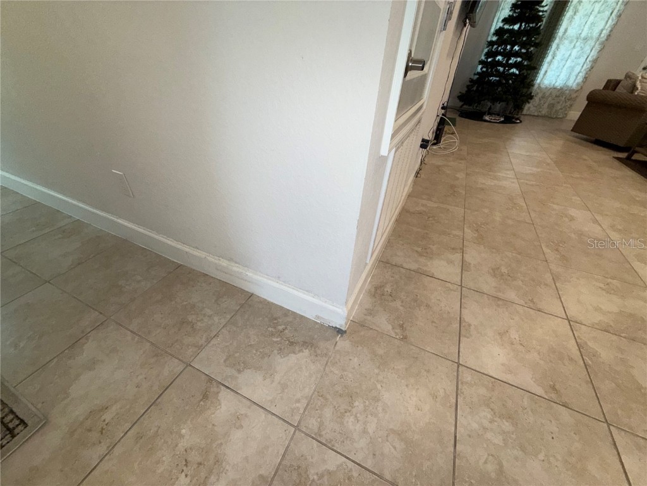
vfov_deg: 85.7
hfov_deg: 102.1
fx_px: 262
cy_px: 243
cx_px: 324
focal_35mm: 14
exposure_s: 1/60
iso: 100
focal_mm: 2.22
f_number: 2.2
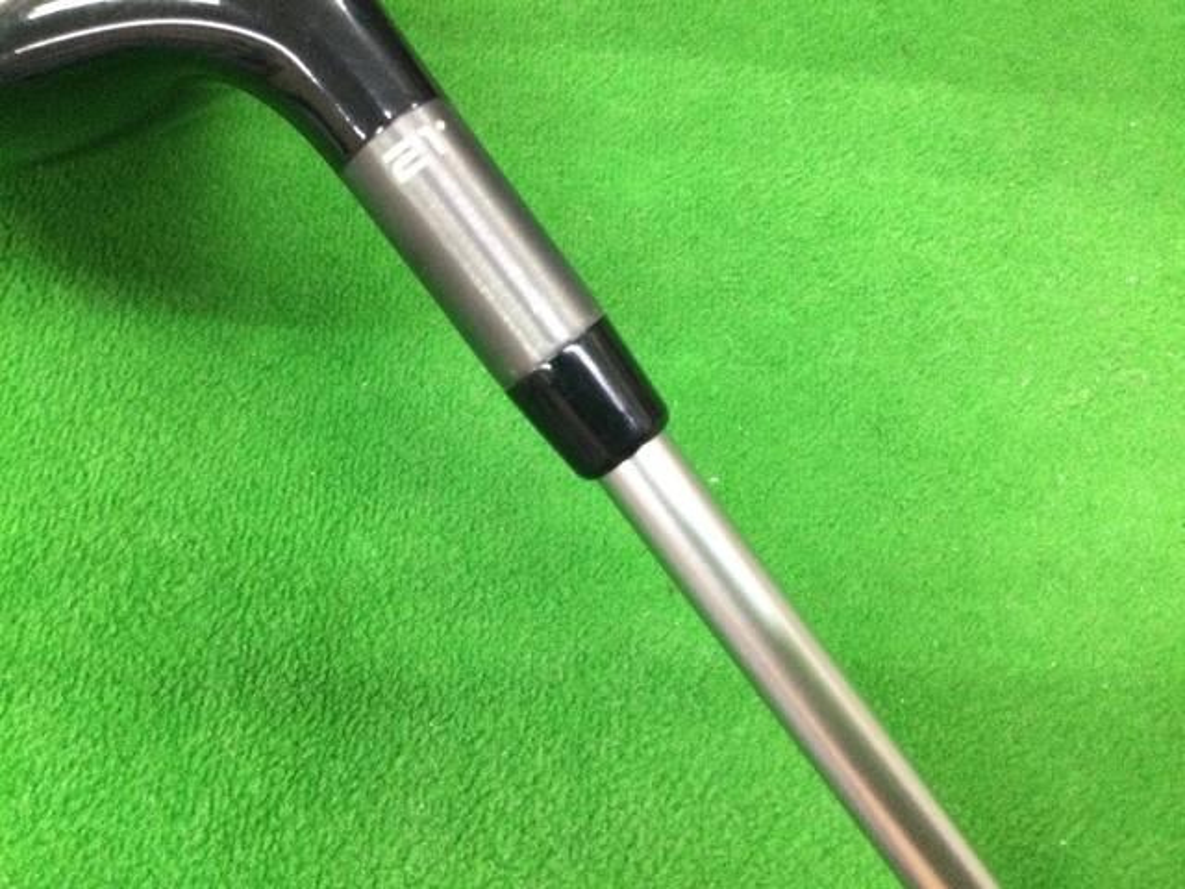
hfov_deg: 58.4
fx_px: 1061
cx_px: 592
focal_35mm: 31
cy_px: 444
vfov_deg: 45.4
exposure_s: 1/30
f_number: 2.4
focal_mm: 3.3
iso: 200
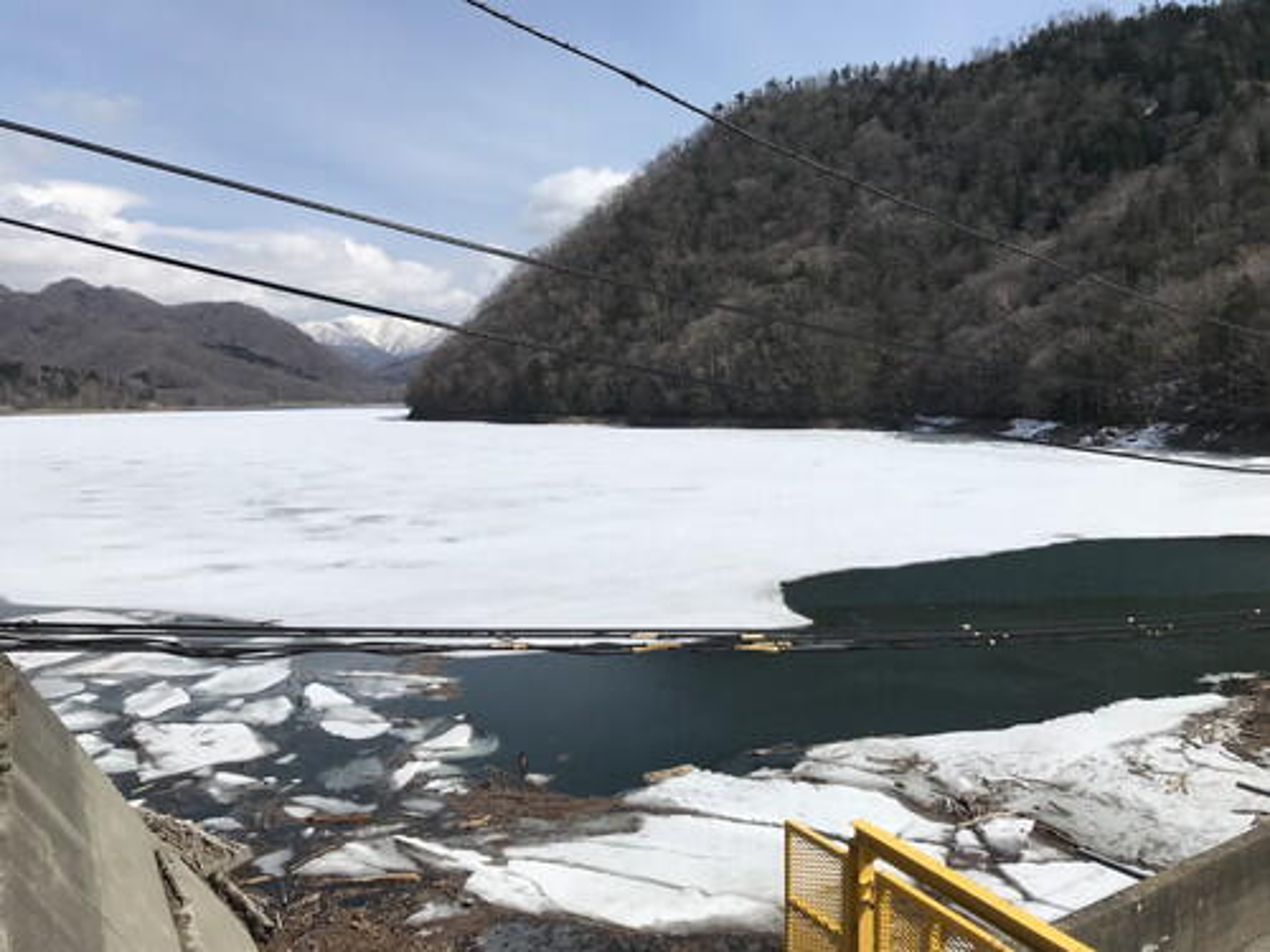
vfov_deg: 49.7
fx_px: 1027
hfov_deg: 63.4
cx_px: 635
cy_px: 476
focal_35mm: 28
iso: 20
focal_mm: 3.99
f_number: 1.8
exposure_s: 1/5650
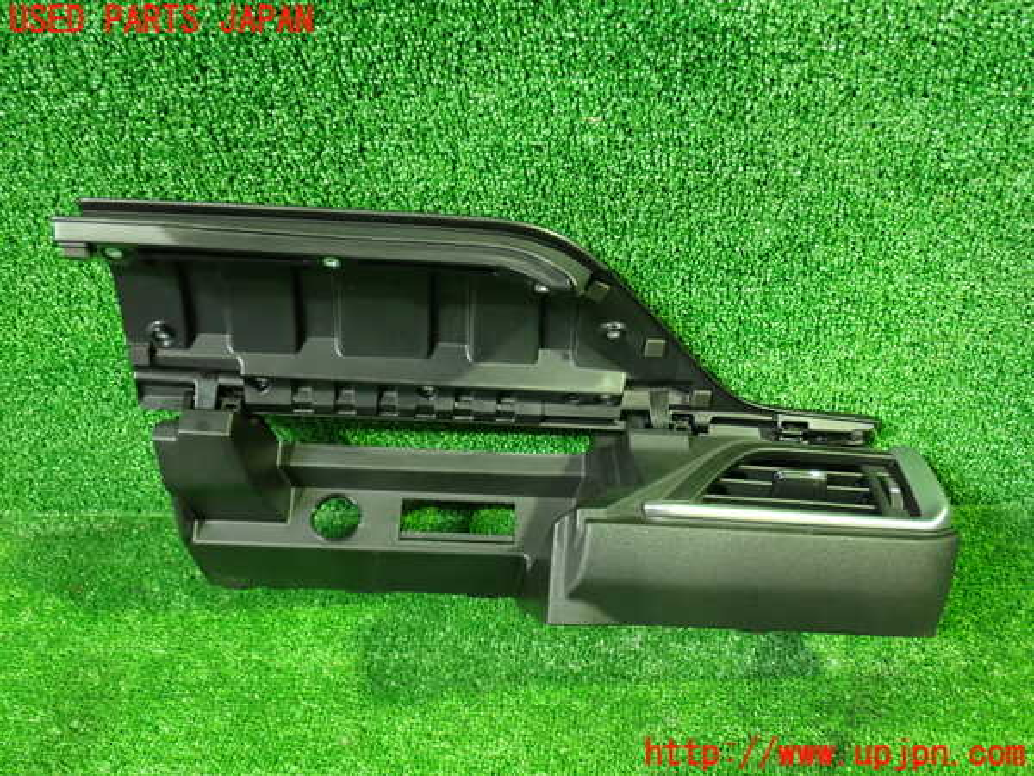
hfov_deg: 56.8
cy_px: 388
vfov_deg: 44.2
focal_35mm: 32
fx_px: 956
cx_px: 517
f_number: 2.4
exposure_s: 1/20
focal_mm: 5.79
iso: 800
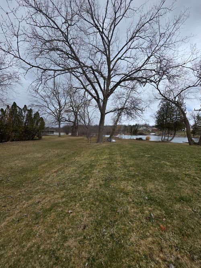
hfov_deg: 89.9
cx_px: 100
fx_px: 101
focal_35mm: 13
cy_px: 134
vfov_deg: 106.2
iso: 40
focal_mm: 2.2
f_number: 1.9
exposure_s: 1/1258
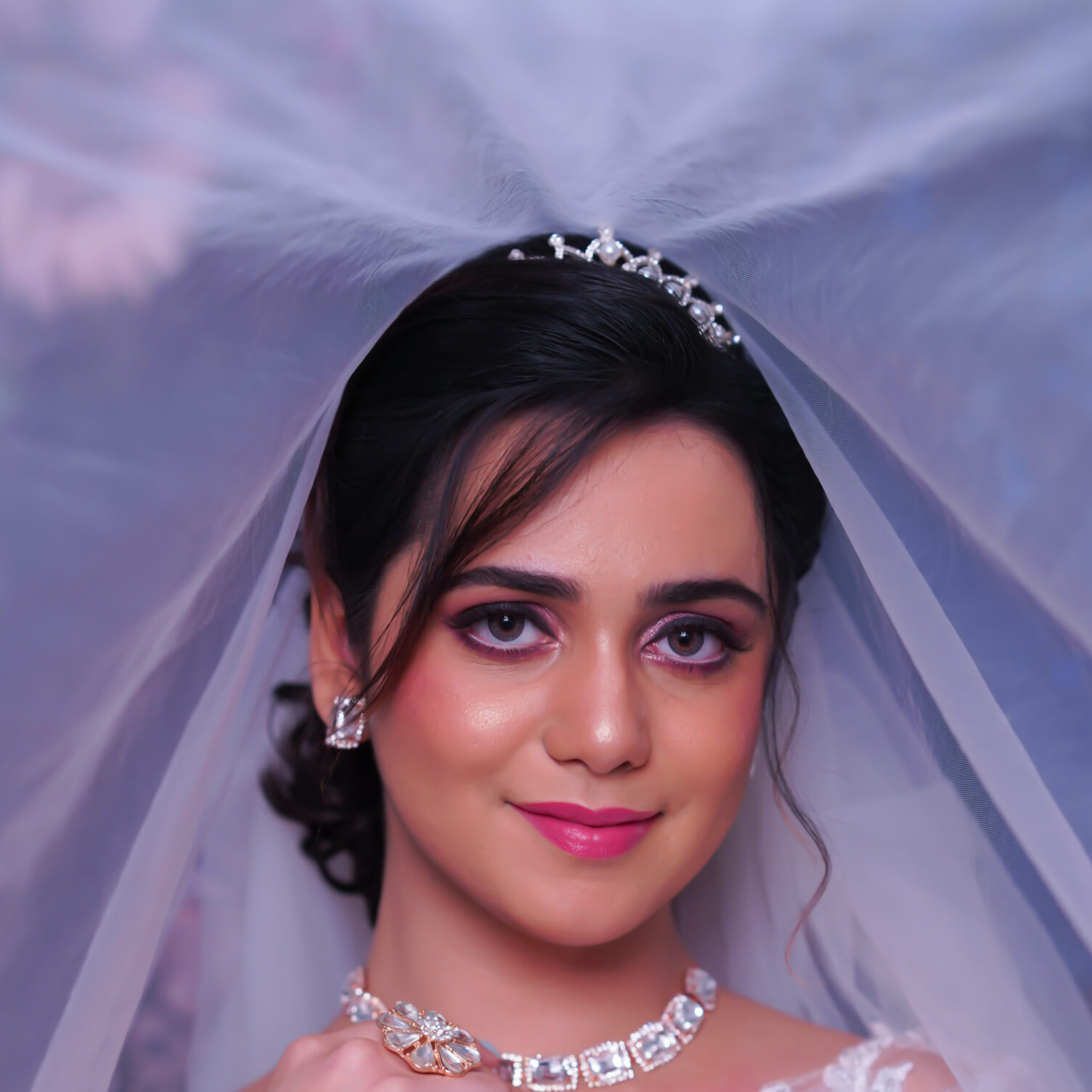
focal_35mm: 123
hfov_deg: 14.2
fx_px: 4390
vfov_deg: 14.1
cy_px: 927
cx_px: 567
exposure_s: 1/125
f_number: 2.5
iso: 320
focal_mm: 85
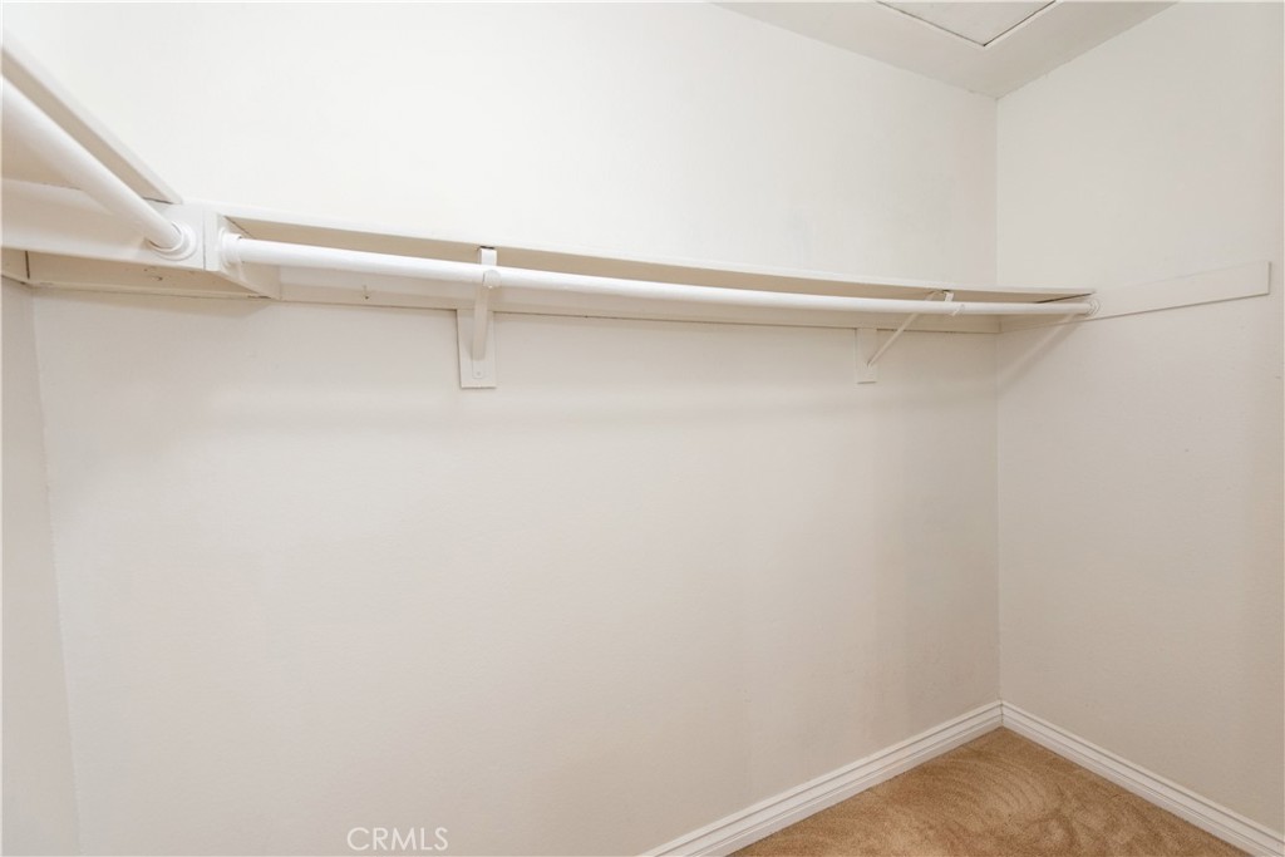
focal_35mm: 14
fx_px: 500
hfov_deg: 104.2
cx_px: 642
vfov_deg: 81.2
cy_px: 428
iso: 800
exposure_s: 1/80
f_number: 4.5
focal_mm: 14
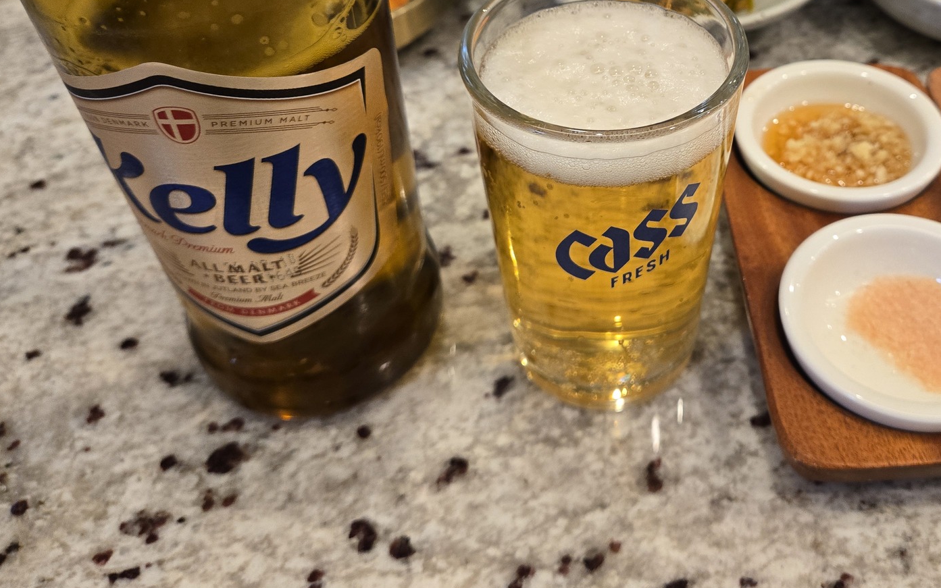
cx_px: 607
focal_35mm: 35
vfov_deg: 35.3
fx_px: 898
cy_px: 129
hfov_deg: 54.5
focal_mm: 5.4
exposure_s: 1/120
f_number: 1.8
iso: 250
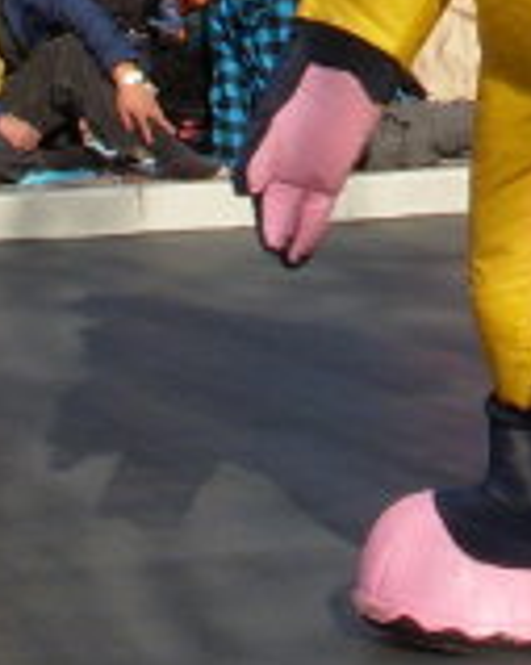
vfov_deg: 13.2
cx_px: 385
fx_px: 2753
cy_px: -268
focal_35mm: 140
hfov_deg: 11.0
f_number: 6.6
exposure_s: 1/320
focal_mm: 6.3
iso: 100
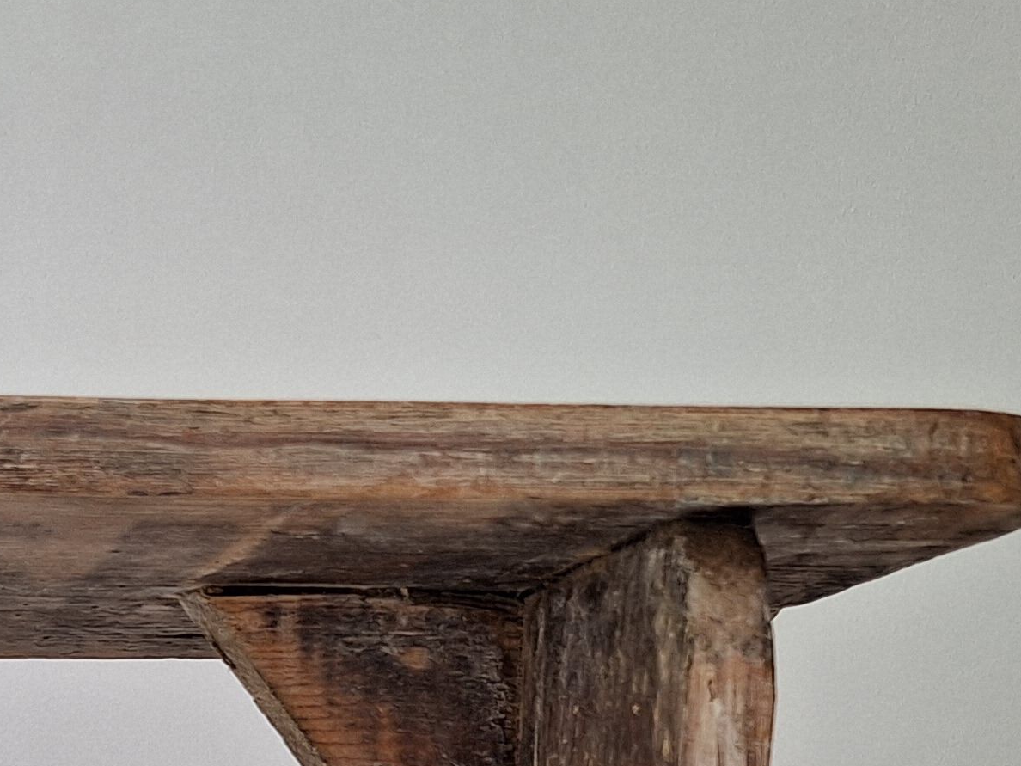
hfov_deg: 22.6
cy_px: 1111
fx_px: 2330
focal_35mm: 79
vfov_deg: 17.1
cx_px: -224
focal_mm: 5.54
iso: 64
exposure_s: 1/50
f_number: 1.8
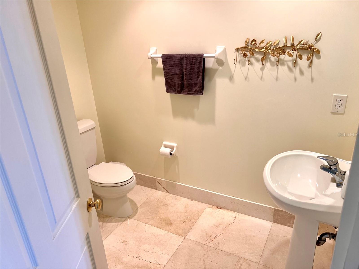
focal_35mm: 26
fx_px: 270
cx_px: 180
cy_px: 134
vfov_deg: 53.1
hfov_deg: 67.3
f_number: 1.5
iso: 100
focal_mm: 5.7
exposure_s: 1/120
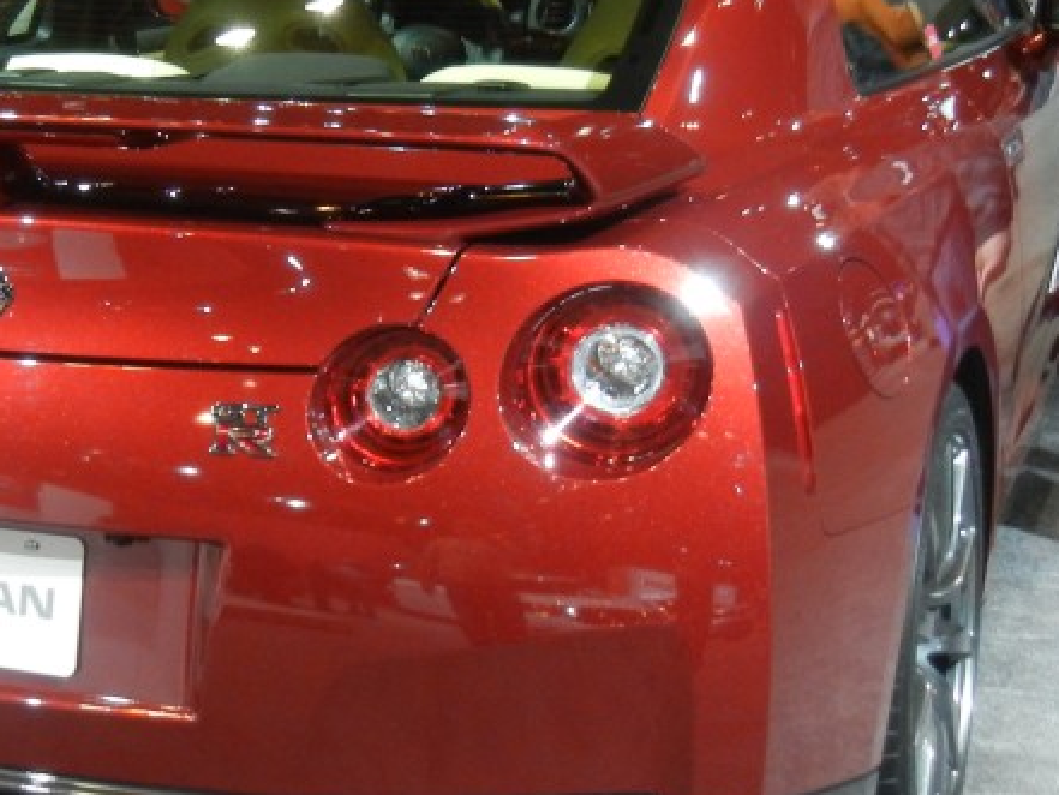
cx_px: 228
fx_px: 2417
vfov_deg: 18.7
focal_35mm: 79
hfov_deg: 24.4
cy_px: 358
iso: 400
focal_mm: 6.2
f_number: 3.6
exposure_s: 1/55
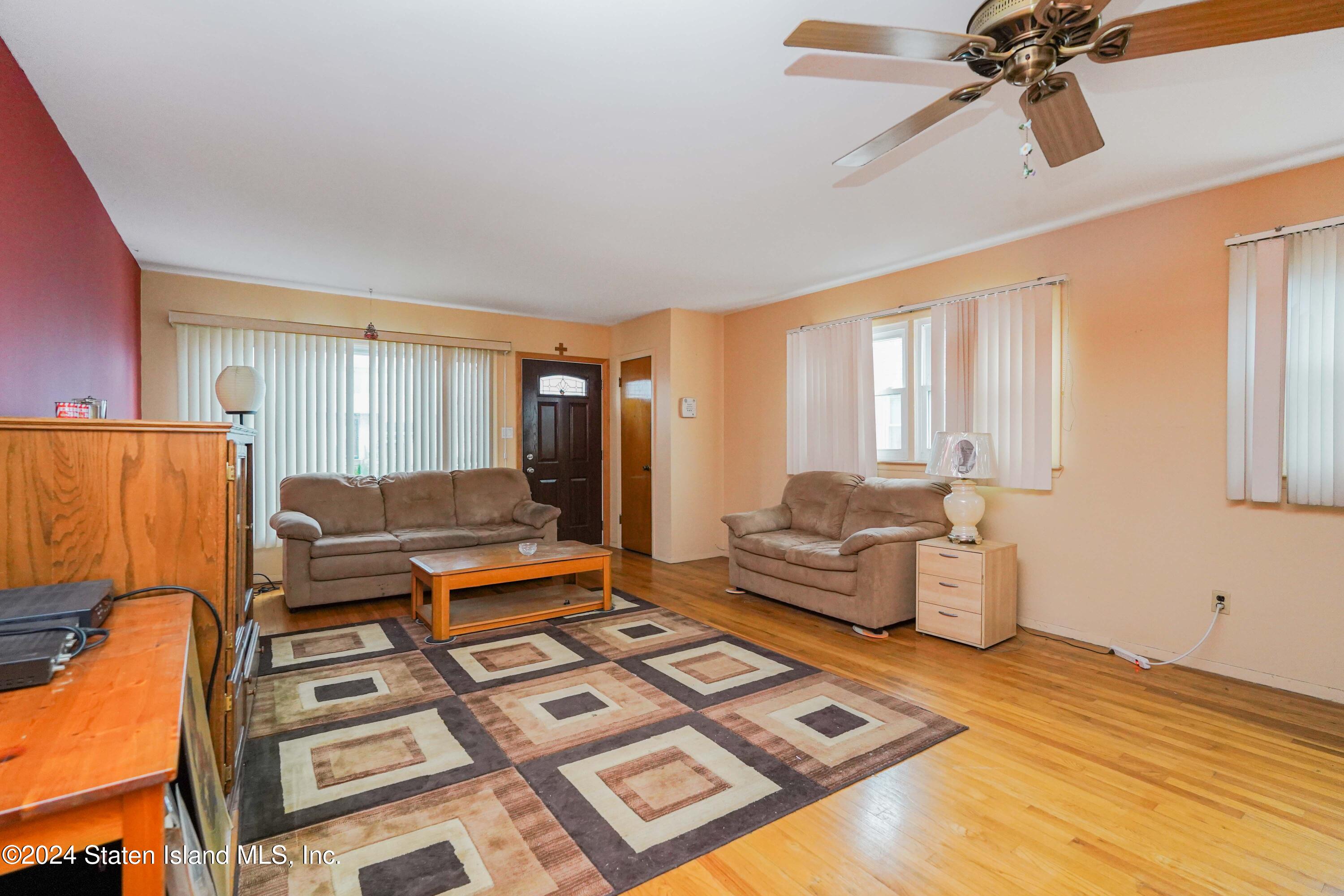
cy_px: 448
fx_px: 597
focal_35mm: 16
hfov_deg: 96.7
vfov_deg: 73.7
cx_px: 672
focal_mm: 16
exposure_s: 1/25
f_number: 4.5
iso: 3200
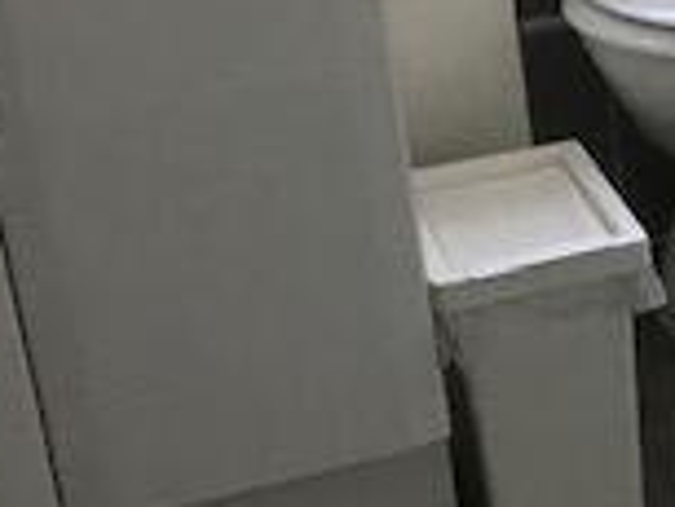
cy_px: 93
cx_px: 1346
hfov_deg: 14.1
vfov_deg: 12.6
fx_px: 2283
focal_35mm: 117
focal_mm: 3.99
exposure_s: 1/33
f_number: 1.8
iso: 32
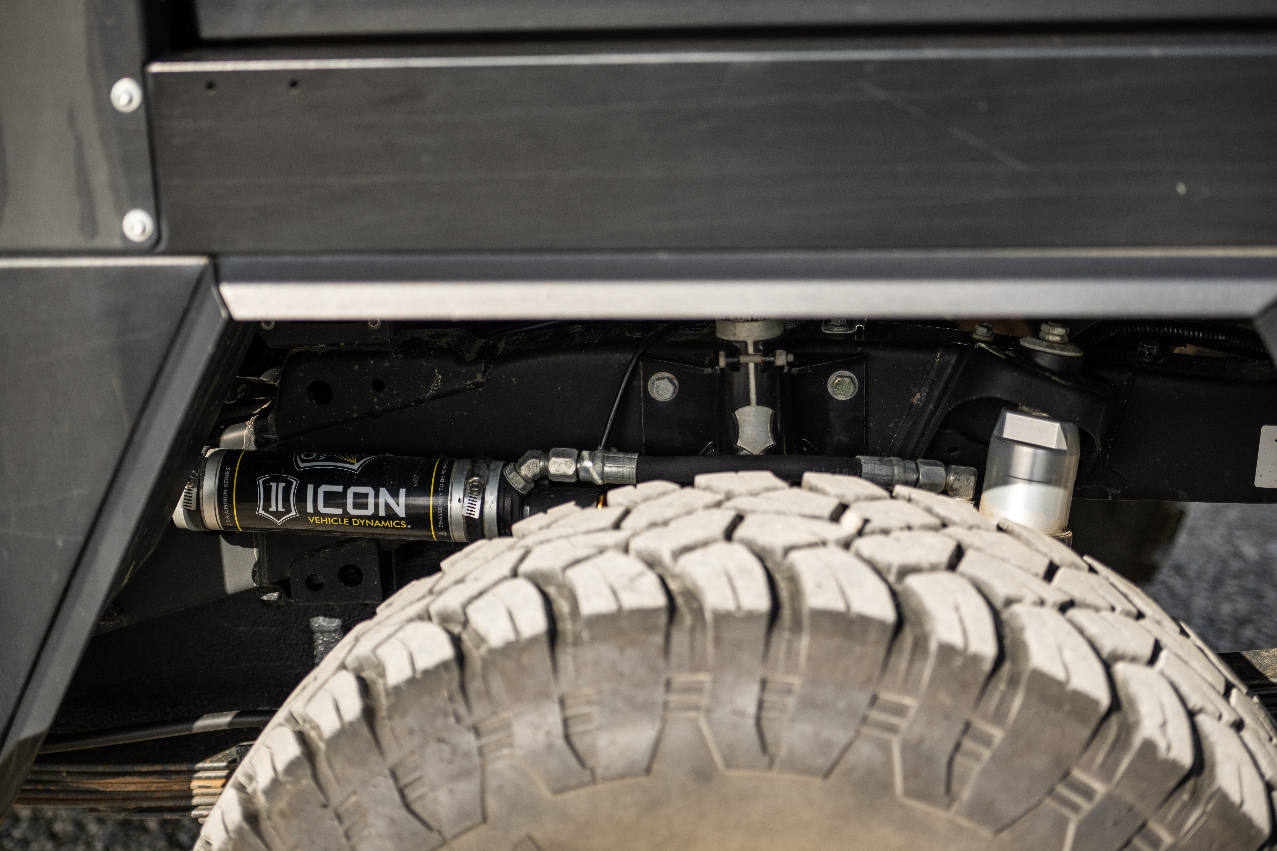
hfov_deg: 28.8
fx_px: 2483
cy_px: 426
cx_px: 638
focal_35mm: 70
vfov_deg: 19.5
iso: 160
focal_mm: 70
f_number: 2.8
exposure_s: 1/640
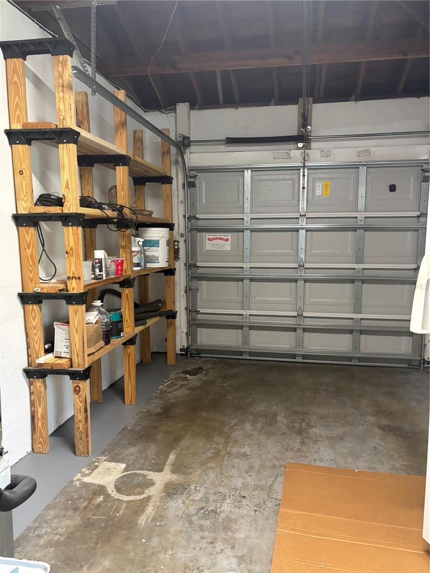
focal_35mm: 26
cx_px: 215
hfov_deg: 53.1
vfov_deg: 67.3
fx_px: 431
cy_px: 286
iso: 400
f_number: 1.6
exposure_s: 1/60
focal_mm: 5.96
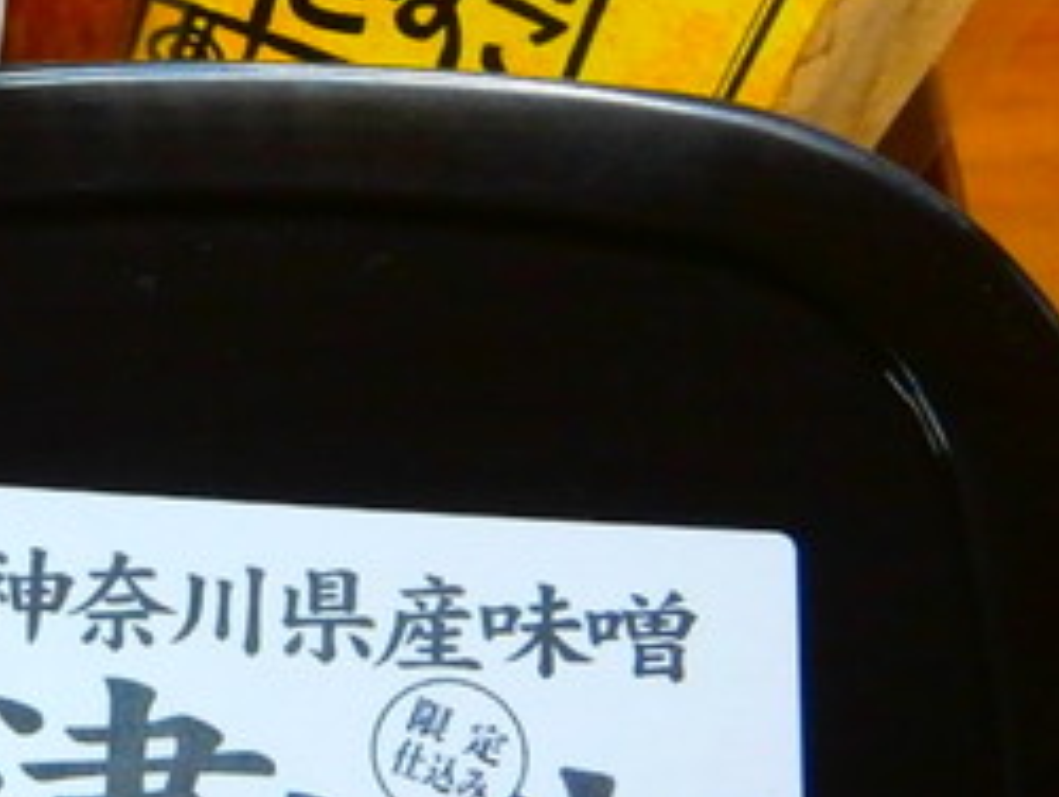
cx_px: -165
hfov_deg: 23.2
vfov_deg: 18.9
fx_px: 2389
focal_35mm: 78
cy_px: 456
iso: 200
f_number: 2.8
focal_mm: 4.7
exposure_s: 1/30
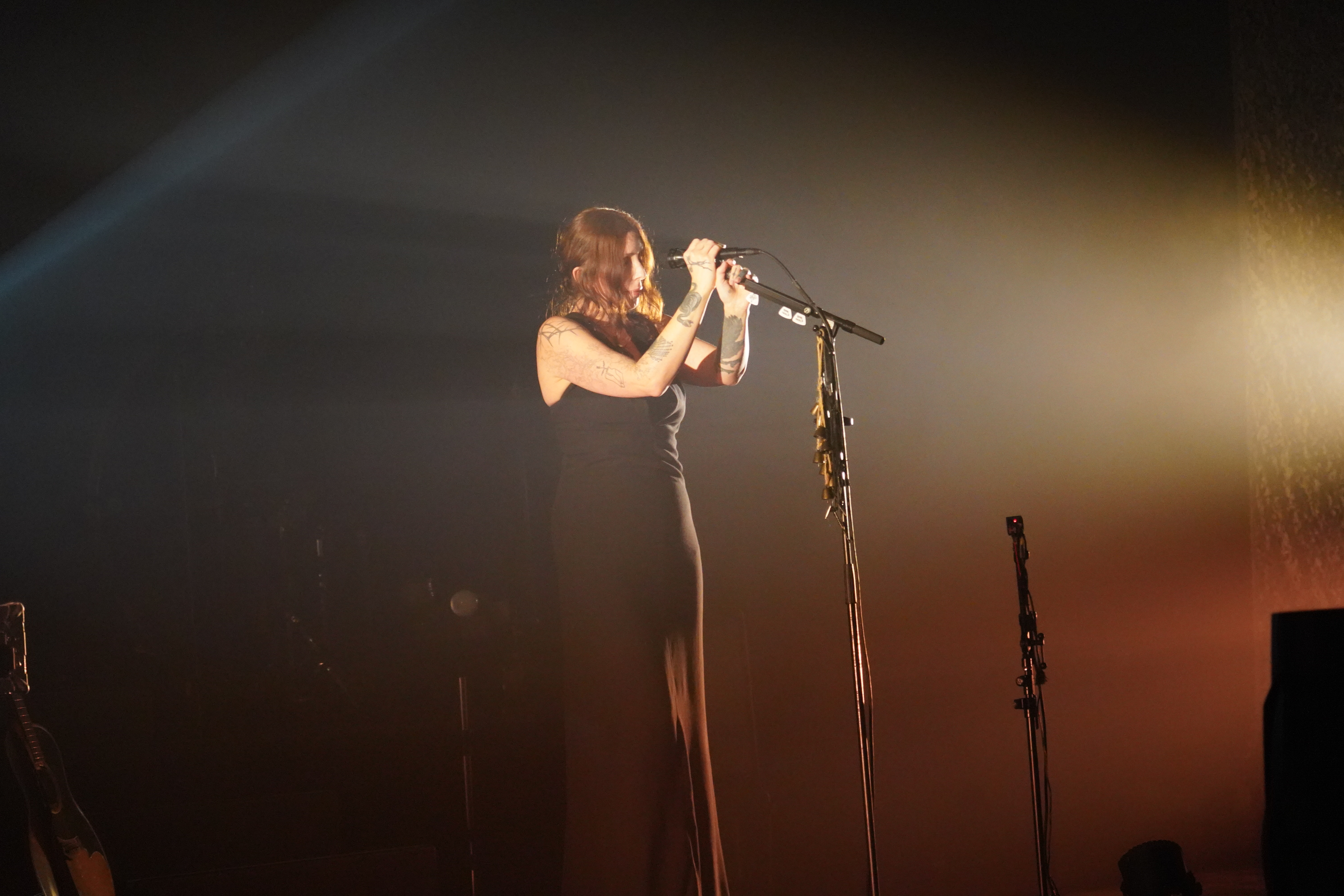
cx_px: 672
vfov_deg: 13.0
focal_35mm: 105
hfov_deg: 19.5
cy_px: 448
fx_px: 3920
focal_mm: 105
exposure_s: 1/160
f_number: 4
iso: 12800
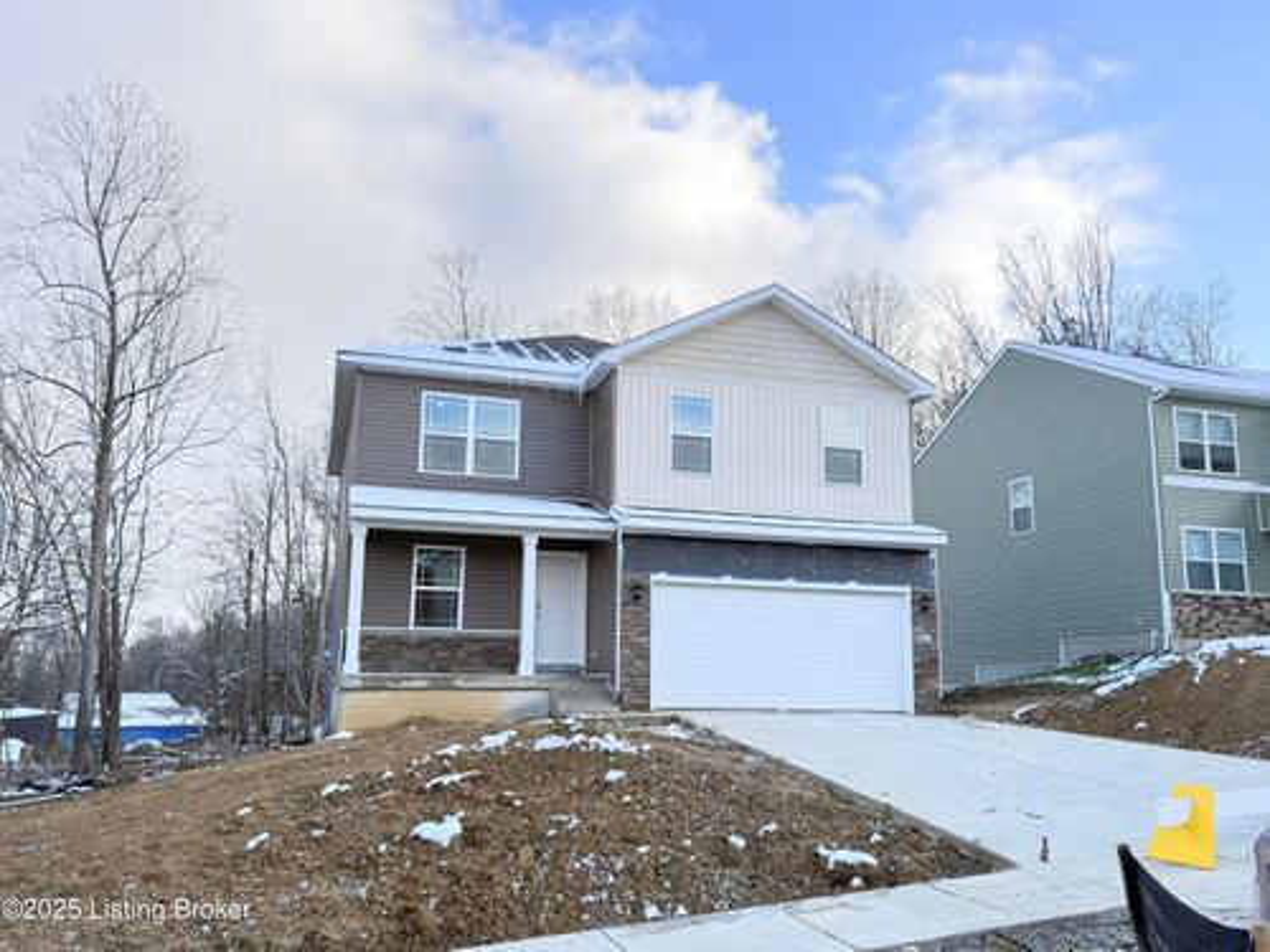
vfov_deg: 56.8
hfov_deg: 71.6
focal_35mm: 24
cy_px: 476
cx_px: 635
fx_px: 881
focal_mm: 6.76
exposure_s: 1/750
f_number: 1.78
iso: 100
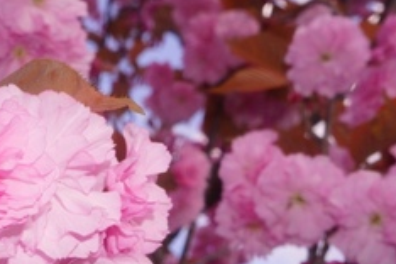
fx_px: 825
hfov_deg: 26.5
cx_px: 85
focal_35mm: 75
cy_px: 252
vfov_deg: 17.8
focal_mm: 26
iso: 100
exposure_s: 1/80
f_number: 8
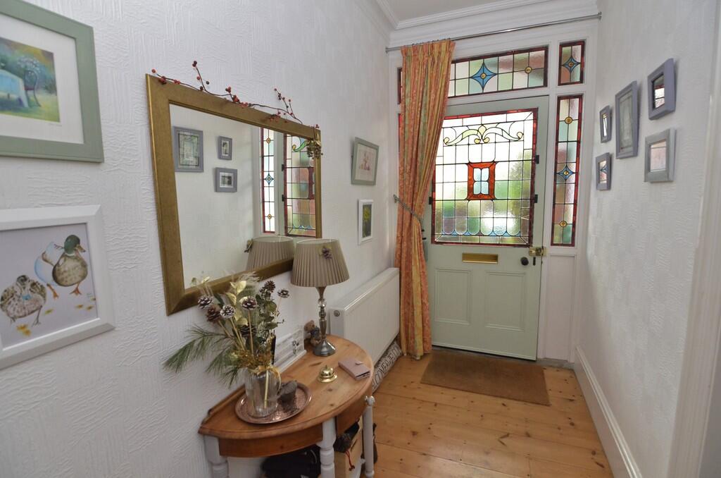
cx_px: 360
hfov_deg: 95.1
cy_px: 239
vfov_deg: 71.8
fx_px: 330
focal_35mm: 16
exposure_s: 1/60
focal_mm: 11
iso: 2800
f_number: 4
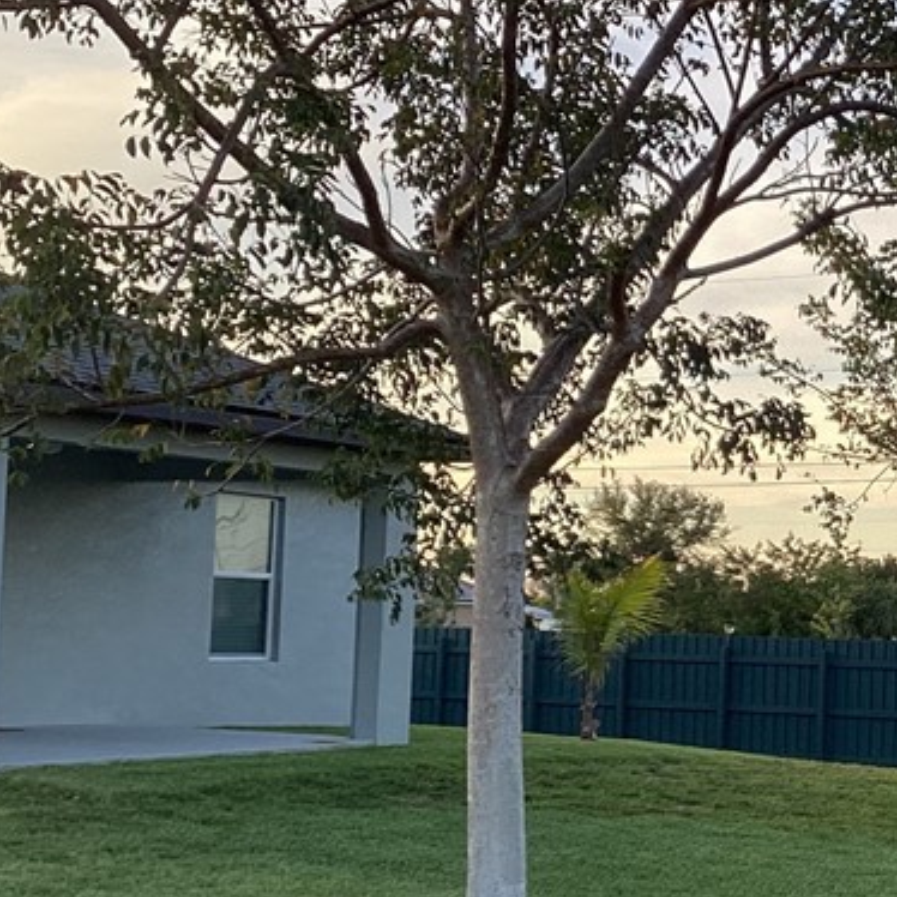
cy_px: 516
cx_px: 983
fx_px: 2199
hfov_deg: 21.8
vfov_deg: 23.0
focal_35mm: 75
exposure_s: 1/146
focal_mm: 3.3
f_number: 2.4
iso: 25
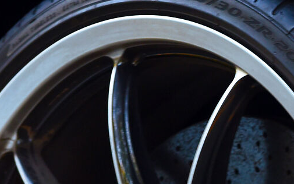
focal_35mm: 630
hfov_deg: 3.3
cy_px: 254
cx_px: 589
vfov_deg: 2.1
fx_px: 5050
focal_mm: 130
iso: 1000
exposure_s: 1/60
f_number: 4.5
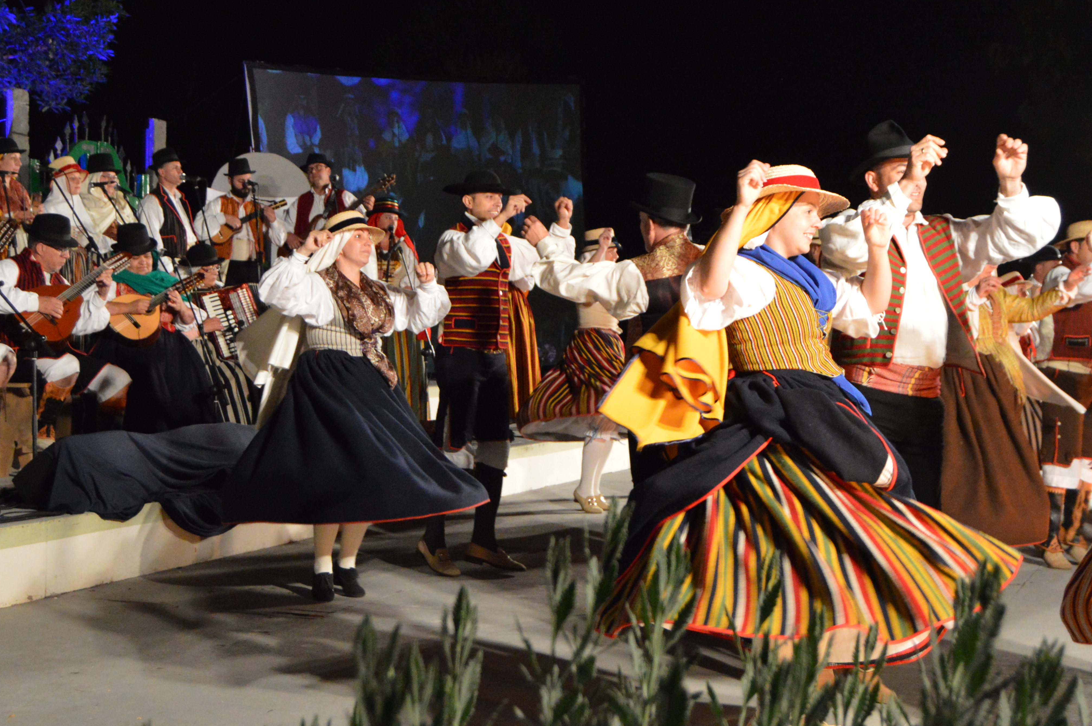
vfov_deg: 23.3
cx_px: 584
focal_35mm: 58
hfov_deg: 34.5
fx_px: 1758
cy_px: 291
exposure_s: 1/200
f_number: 4
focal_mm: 26
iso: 3200
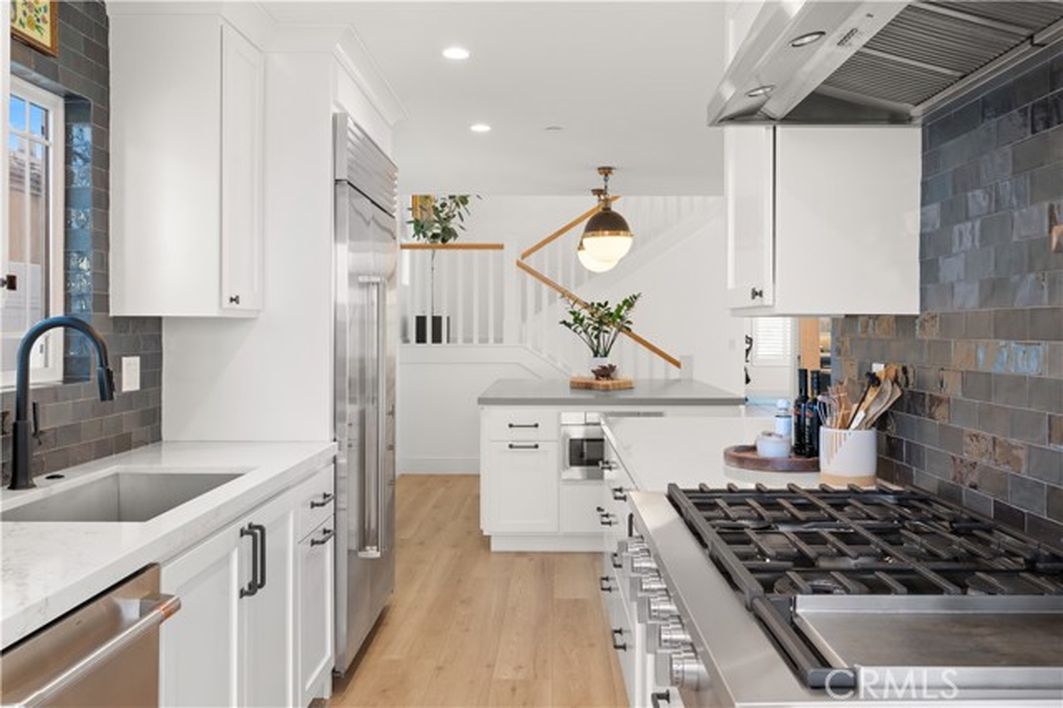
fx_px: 856
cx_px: 532
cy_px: 354
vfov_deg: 44.9
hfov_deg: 63.7
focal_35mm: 29
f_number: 9
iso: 640
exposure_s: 1/8
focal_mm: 29
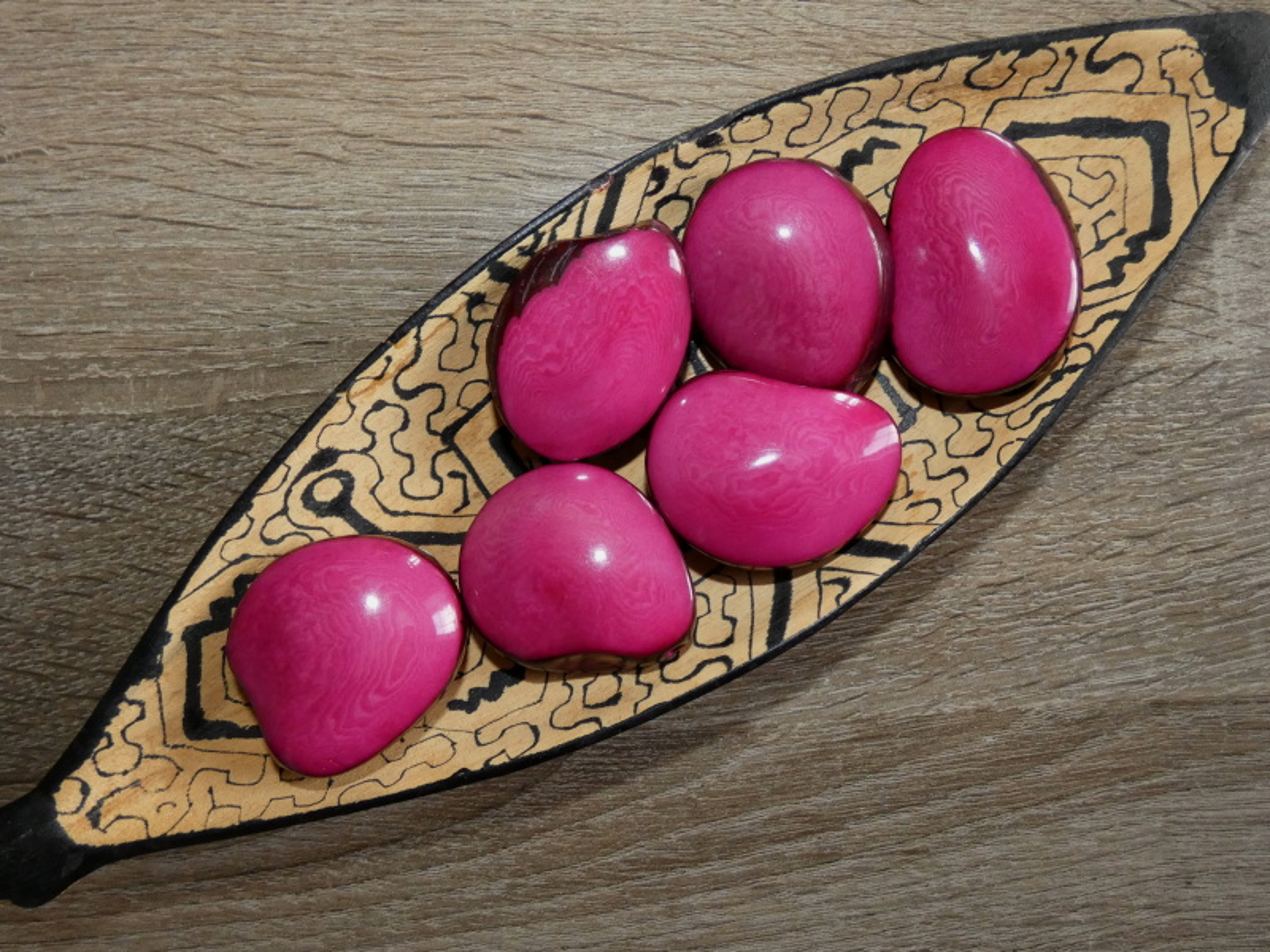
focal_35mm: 20
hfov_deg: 81.7
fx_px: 734
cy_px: 476
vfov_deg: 66.0
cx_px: 635
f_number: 2.8
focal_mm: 3.6
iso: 250
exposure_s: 1/60
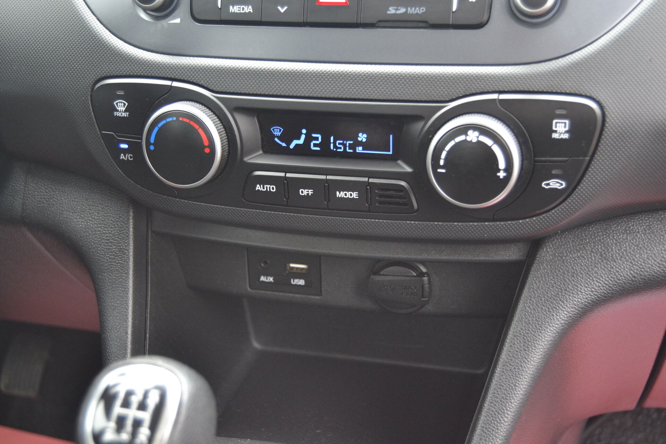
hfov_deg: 41.1
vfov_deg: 28.1
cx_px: 333
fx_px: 888
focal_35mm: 48
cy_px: 222
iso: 1100
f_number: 4.5
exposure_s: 1/60
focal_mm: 32
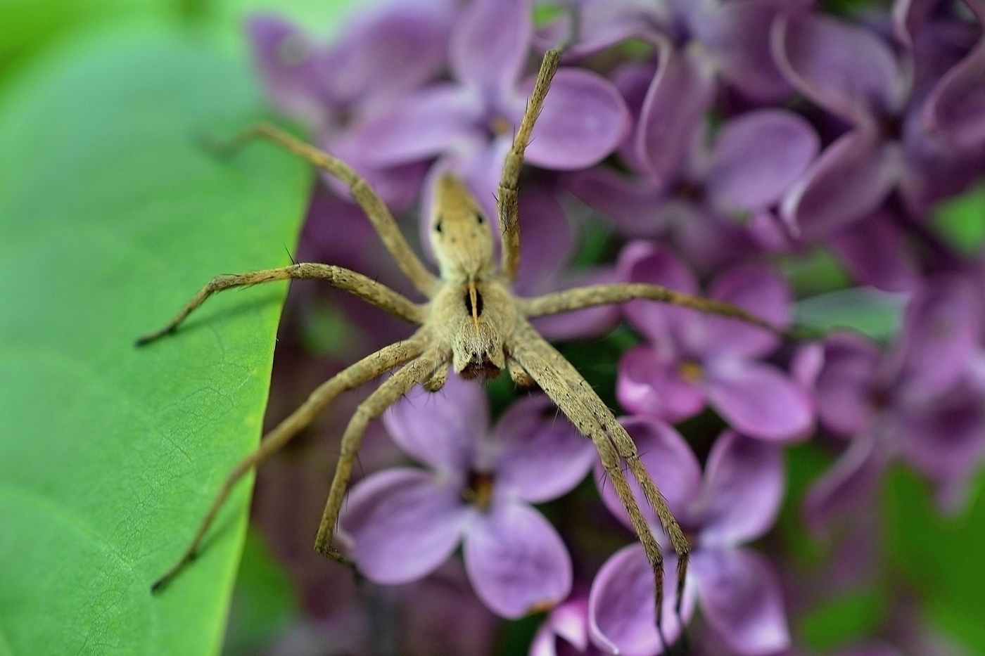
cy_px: 328
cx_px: 492
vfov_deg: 22.6
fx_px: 1641
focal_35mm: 60
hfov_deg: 33.4
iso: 180
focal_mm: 40
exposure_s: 1/125
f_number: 5.6
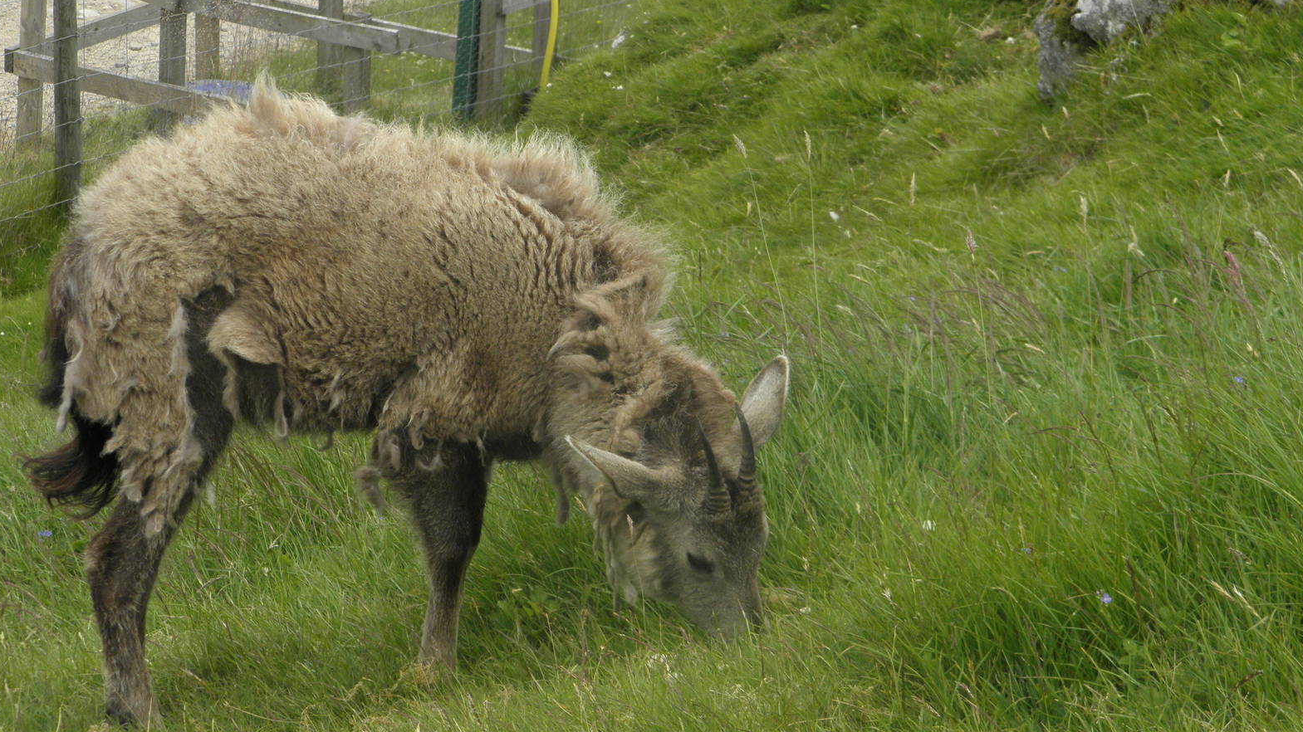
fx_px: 4836
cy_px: 308
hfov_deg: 15.3
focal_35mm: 140
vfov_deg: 8.7
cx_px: 659
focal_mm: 22.5
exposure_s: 1/320
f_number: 4.8
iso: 100
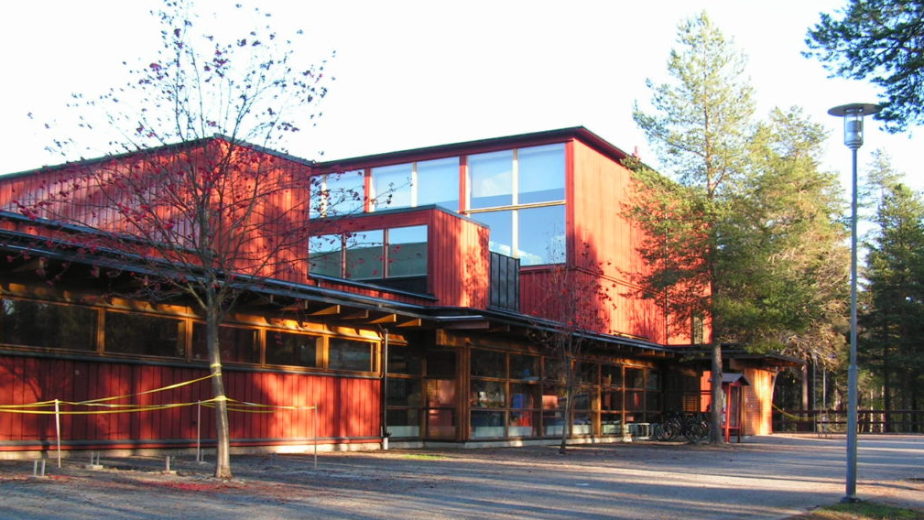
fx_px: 1029
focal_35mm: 42
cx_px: 466
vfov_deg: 28.2
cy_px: 333
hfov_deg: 48.3
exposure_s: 1/30
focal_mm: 6.3
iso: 50
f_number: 5
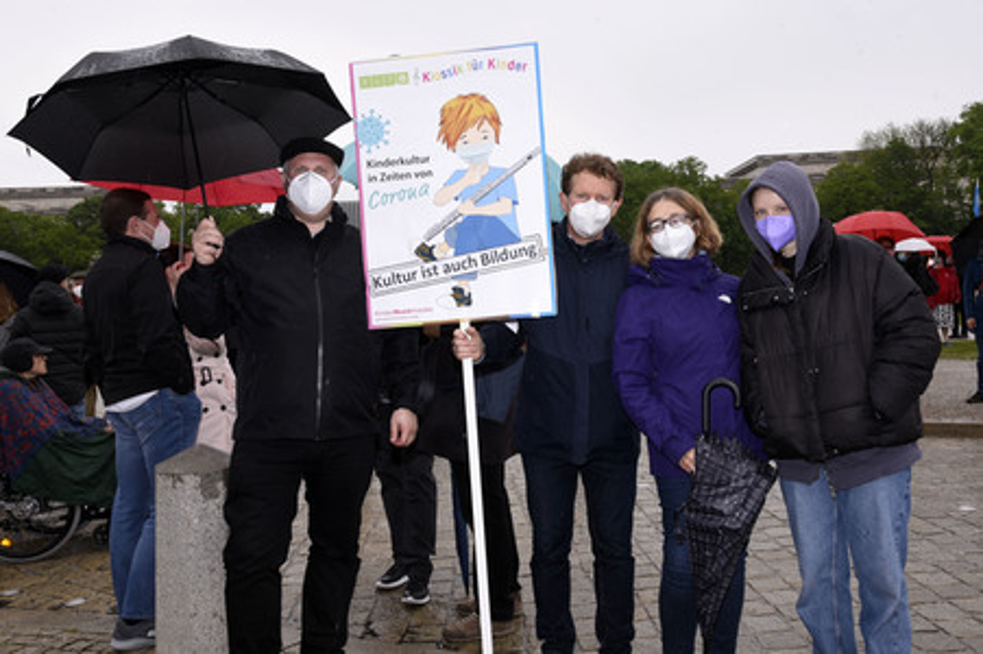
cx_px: 492
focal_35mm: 38
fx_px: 1037
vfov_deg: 35.0
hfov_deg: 50.7
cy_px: 327
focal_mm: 38
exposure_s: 1/160
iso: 400
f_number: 11
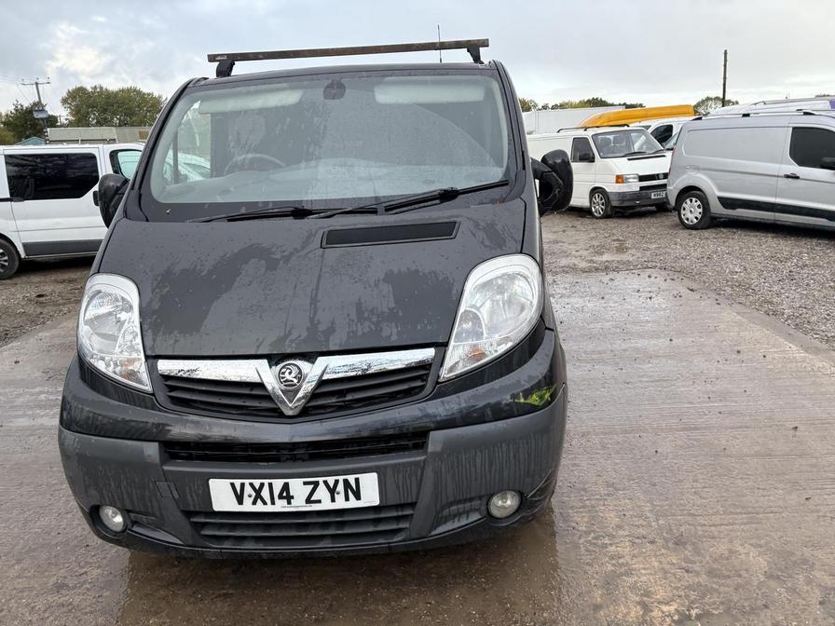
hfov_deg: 67.3
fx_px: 627
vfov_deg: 53.1
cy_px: 313
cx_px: 418
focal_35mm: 26
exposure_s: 1/170
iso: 64
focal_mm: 5.96
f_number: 1.6
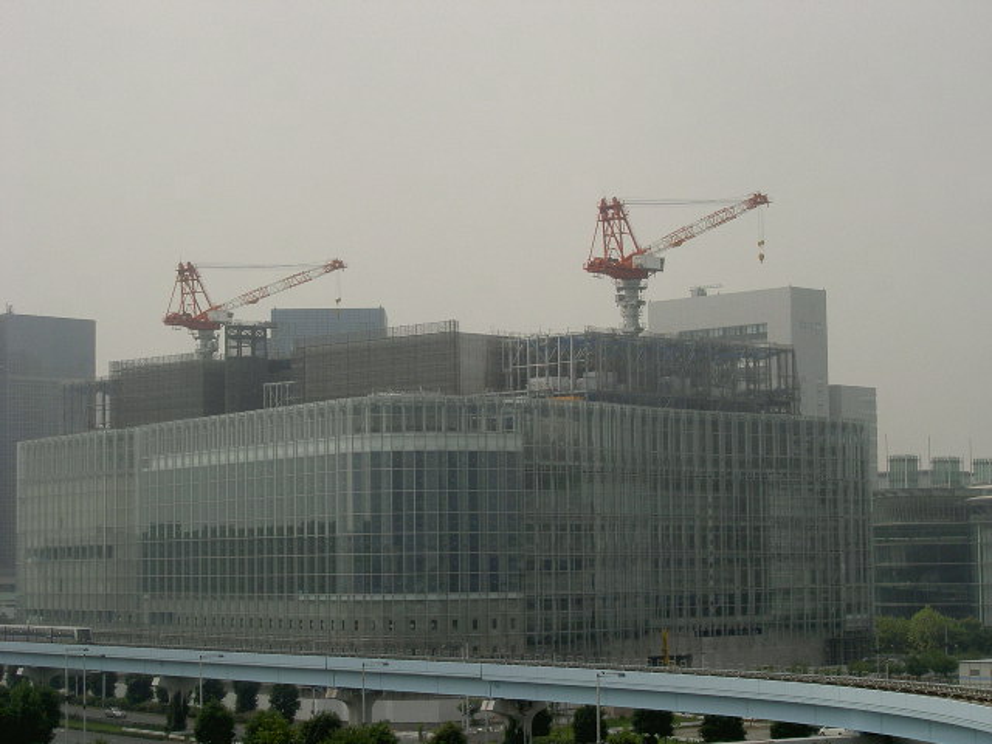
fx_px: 2407
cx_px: 496
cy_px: 372
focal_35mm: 84
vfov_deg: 17.6
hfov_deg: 23.3
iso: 100
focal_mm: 17.4
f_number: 6.8
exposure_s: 1/556
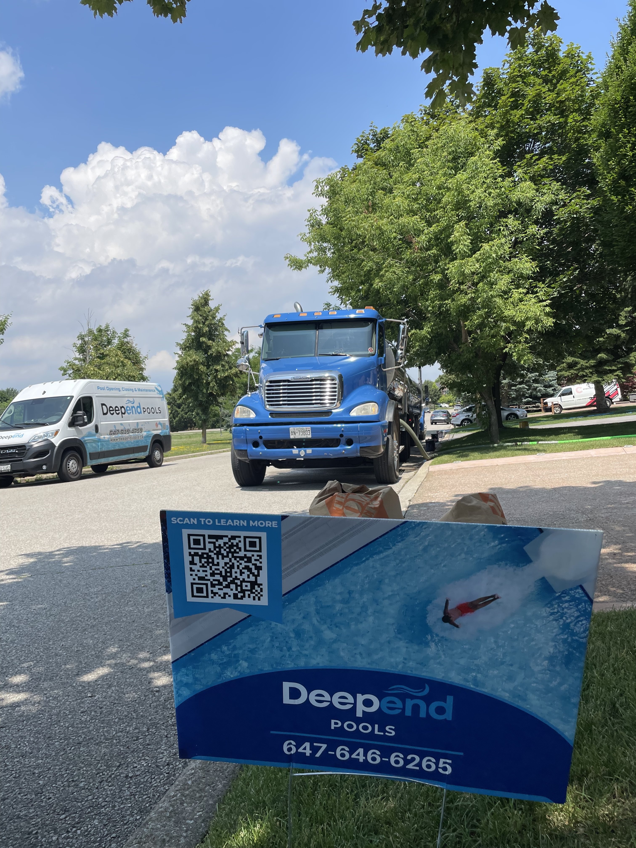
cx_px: 318
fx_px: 637
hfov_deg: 53.1
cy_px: 424
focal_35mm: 26
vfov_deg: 67.3
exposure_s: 1/3401
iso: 32
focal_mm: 4.2
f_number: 1.6
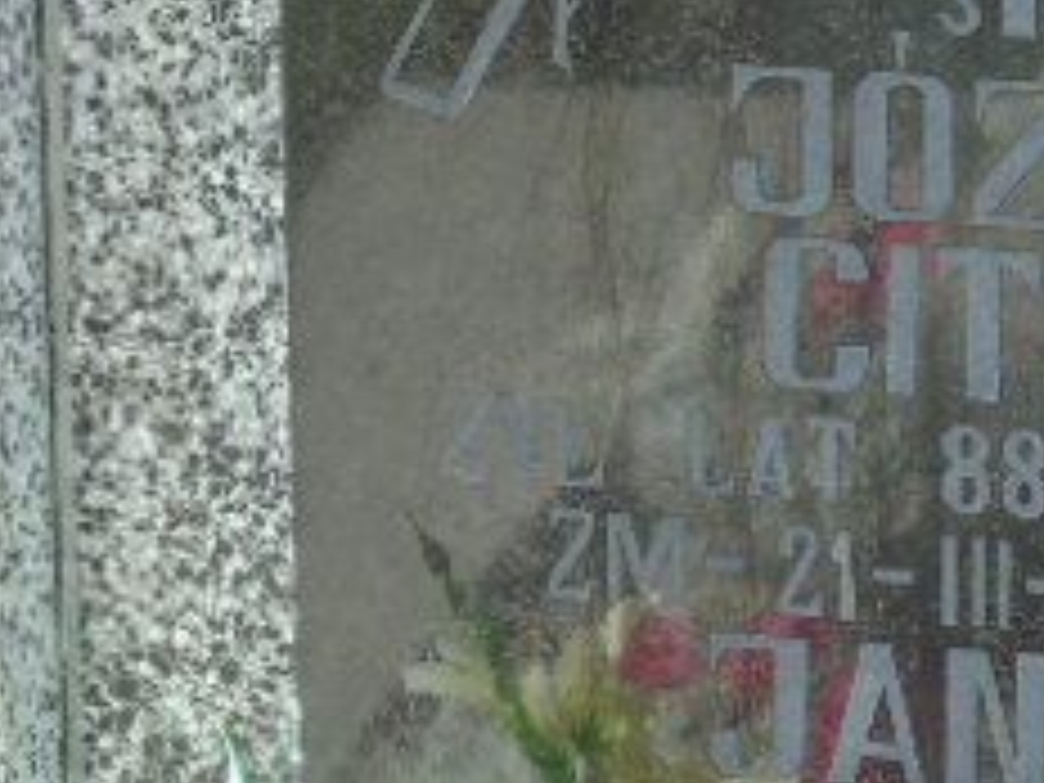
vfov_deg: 5.0
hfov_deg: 6.6
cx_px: 886
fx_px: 8988
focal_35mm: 298
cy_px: 356
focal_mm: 19
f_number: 4.4
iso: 80
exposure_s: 1/80
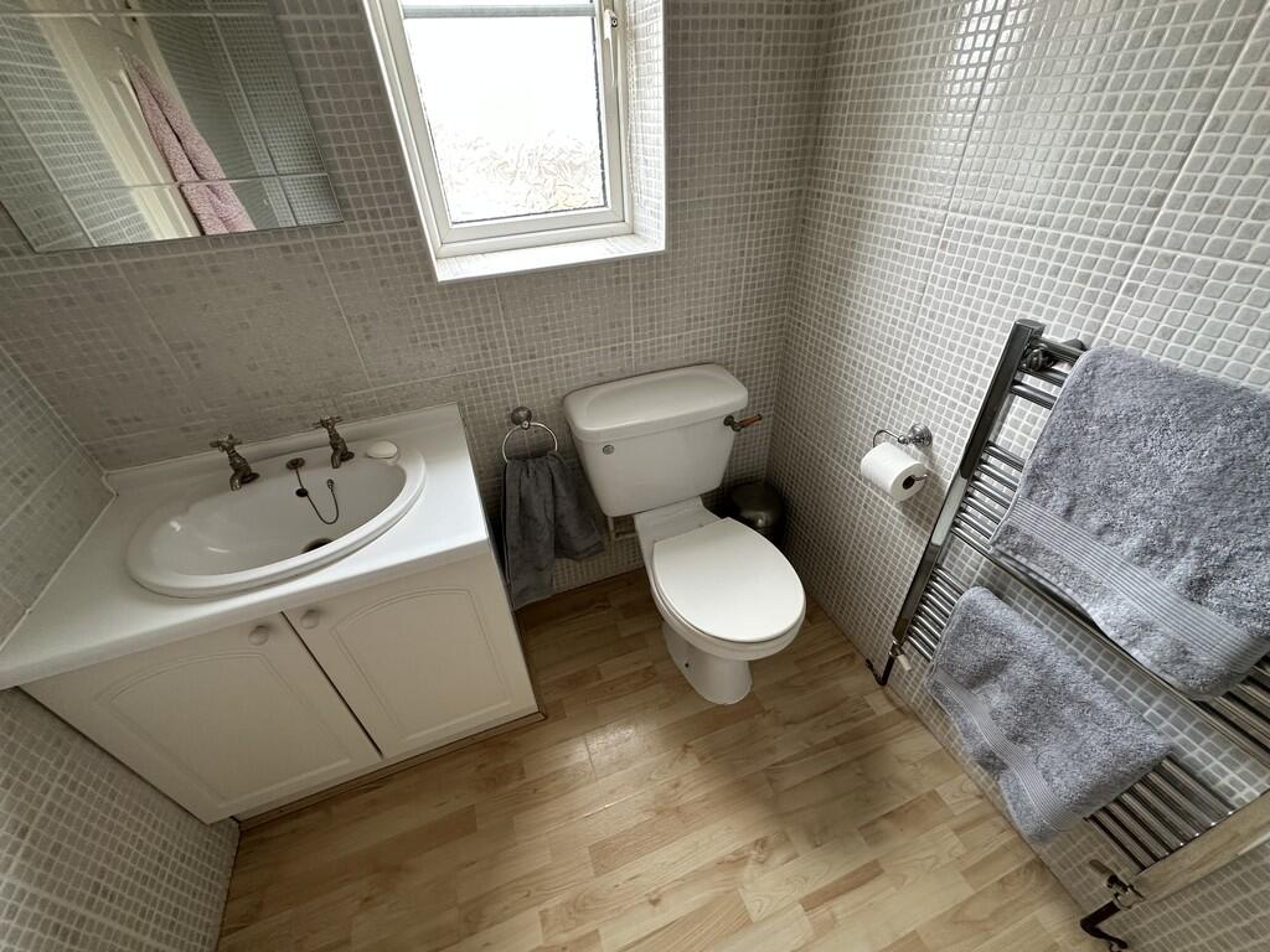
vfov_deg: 85.7
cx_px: 635
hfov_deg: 102.1
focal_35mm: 14
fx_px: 514
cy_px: 476
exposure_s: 1/99
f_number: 2.2
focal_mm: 2.22
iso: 200
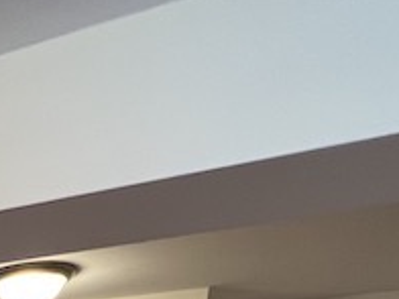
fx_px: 611
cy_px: 598
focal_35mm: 53
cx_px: -202
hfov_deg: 26.3
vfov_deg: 18.3
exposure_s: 1/60
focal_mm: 1.57
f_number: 1.8
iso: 160
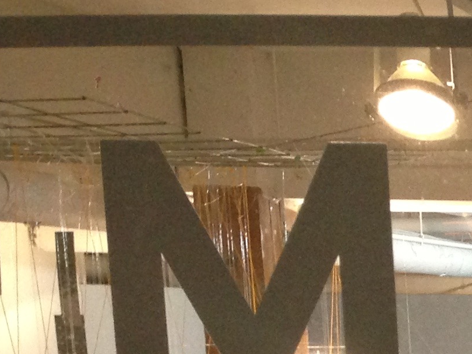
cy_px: 639
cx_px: 921
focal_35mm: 133
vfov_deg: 10.5
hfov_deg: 13.0
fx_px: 1813
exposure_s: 1/20
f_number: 2.4
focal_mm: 4.13
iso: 250
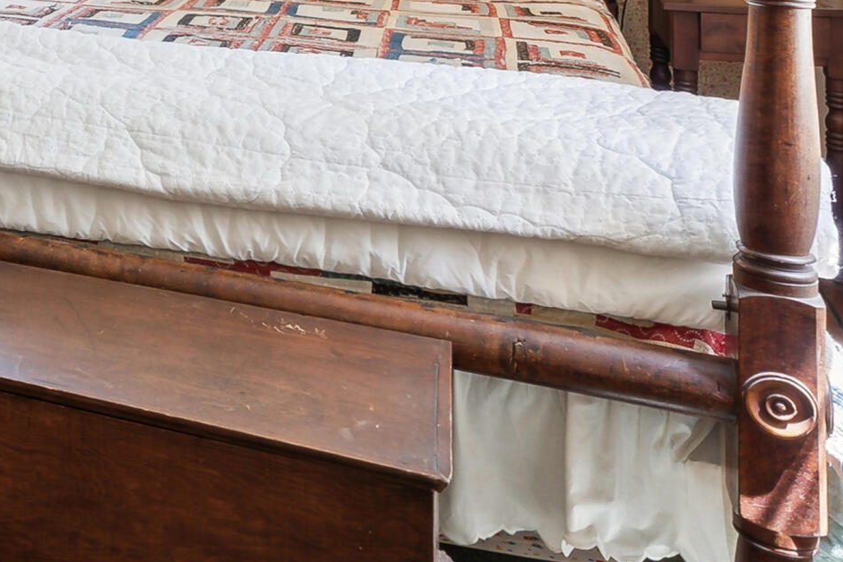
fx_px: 1195
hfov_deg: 32.0
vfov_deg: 23.0
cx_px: -179
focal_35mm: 51
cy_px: -204
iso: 320
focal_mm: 16
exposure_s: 1/10
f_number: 7.1
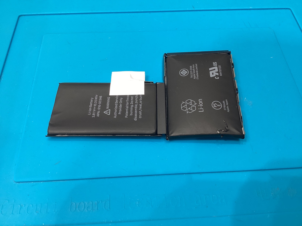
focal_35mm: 31
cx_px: 151
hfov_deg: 58.4
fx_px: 270
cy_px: 113
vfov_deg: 45.4
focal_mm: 3.3
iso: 64
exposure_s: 1/50
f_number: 2.4
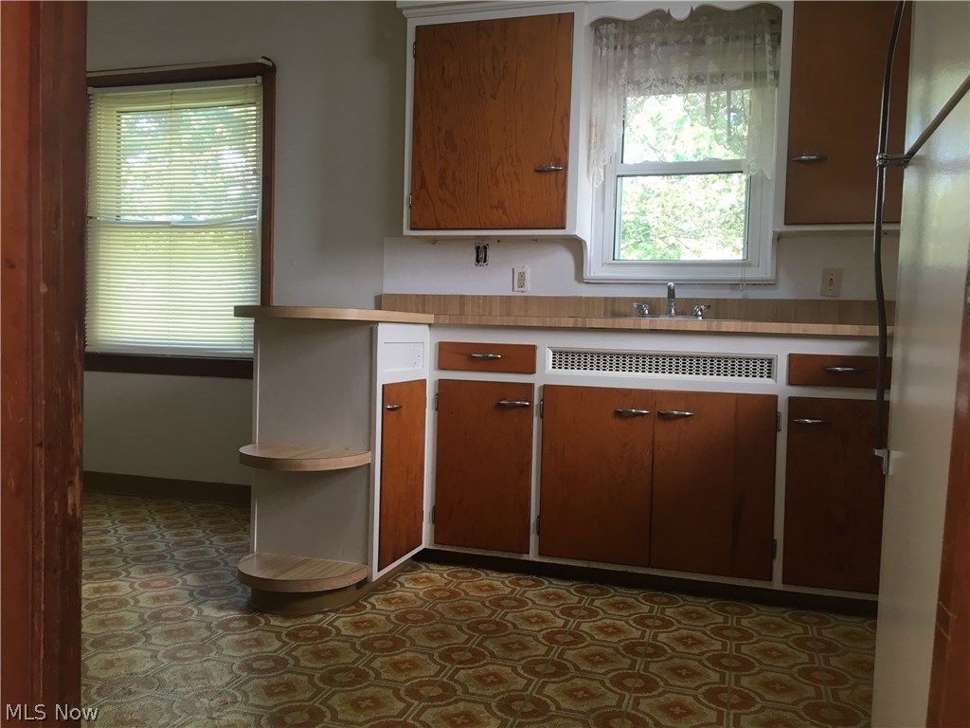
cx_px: 485
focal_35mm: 29
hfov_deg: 61.7
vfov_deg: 48.2
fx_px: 813
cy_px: 364
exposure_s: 1/30
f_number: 2.2
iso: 50
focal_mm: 4.15
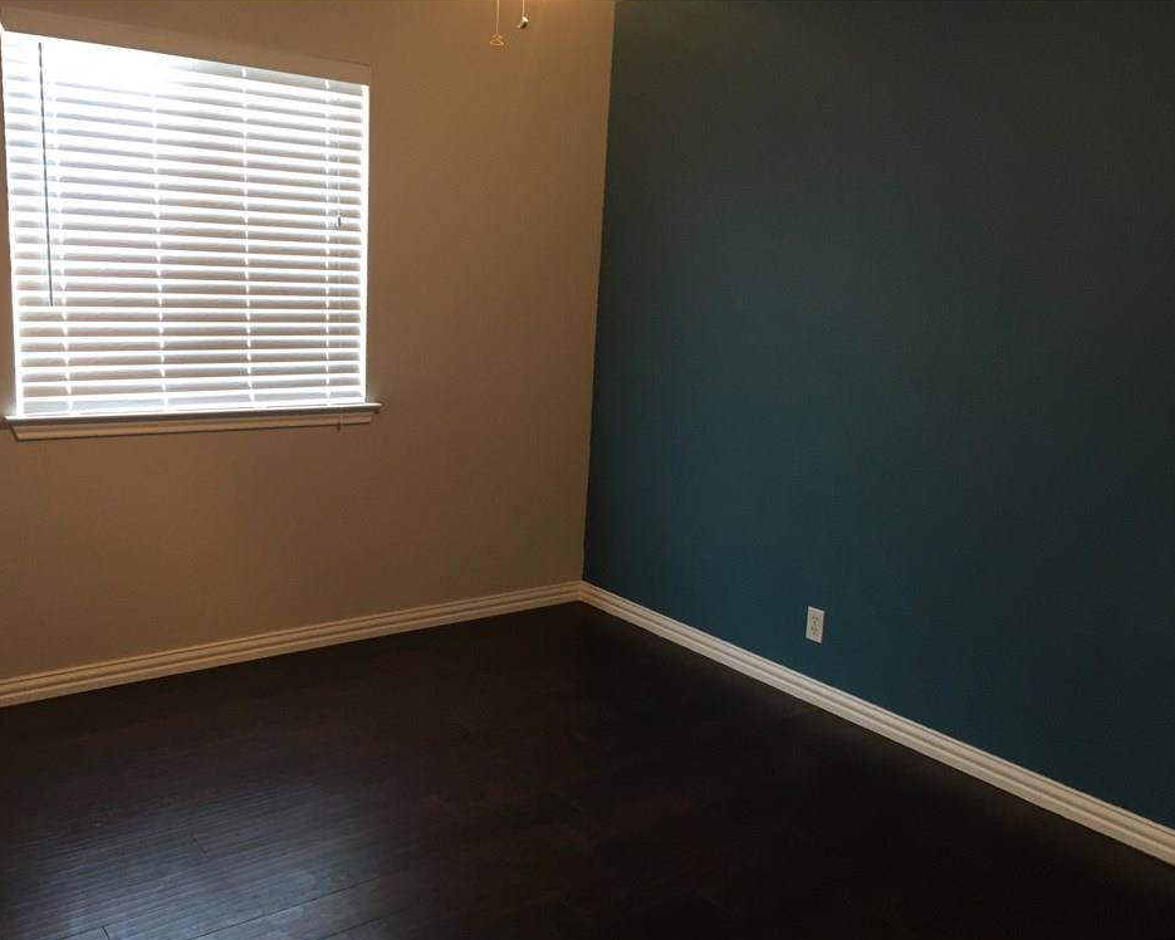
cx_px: 540
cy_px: 475
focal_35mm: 31
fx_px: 1078
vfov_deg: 47.1
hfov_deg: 57.1
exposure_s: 1/30
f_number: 2.2
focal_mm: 4.15
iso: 100
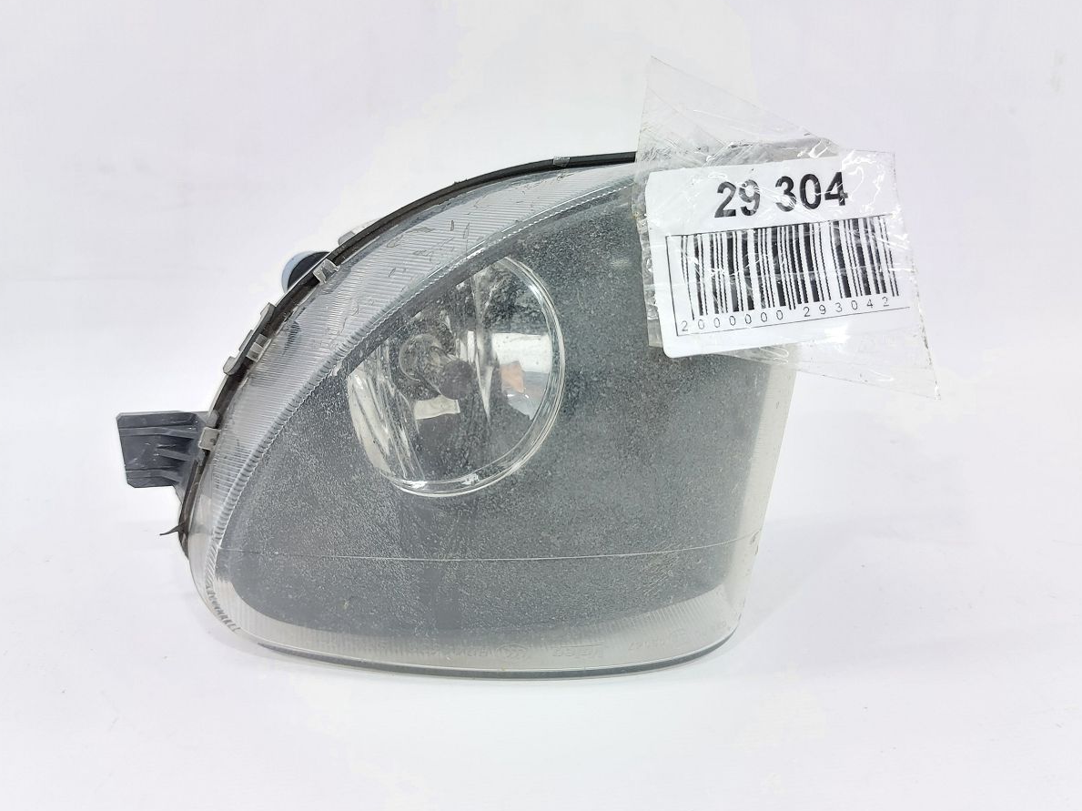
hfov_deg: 63.5
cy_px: 387
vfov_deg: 49.7
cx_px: 546
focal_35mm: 28
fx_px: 875
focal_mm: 5.23
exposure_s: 1/50
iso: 200
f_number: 1.8
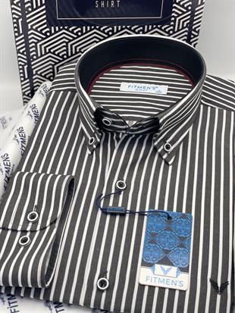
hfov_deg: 28.0
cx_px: 118
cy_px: 156
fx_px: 470
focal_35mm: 52
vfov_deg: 36.8
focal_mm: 6
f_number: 2
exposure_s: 1/122
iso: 50
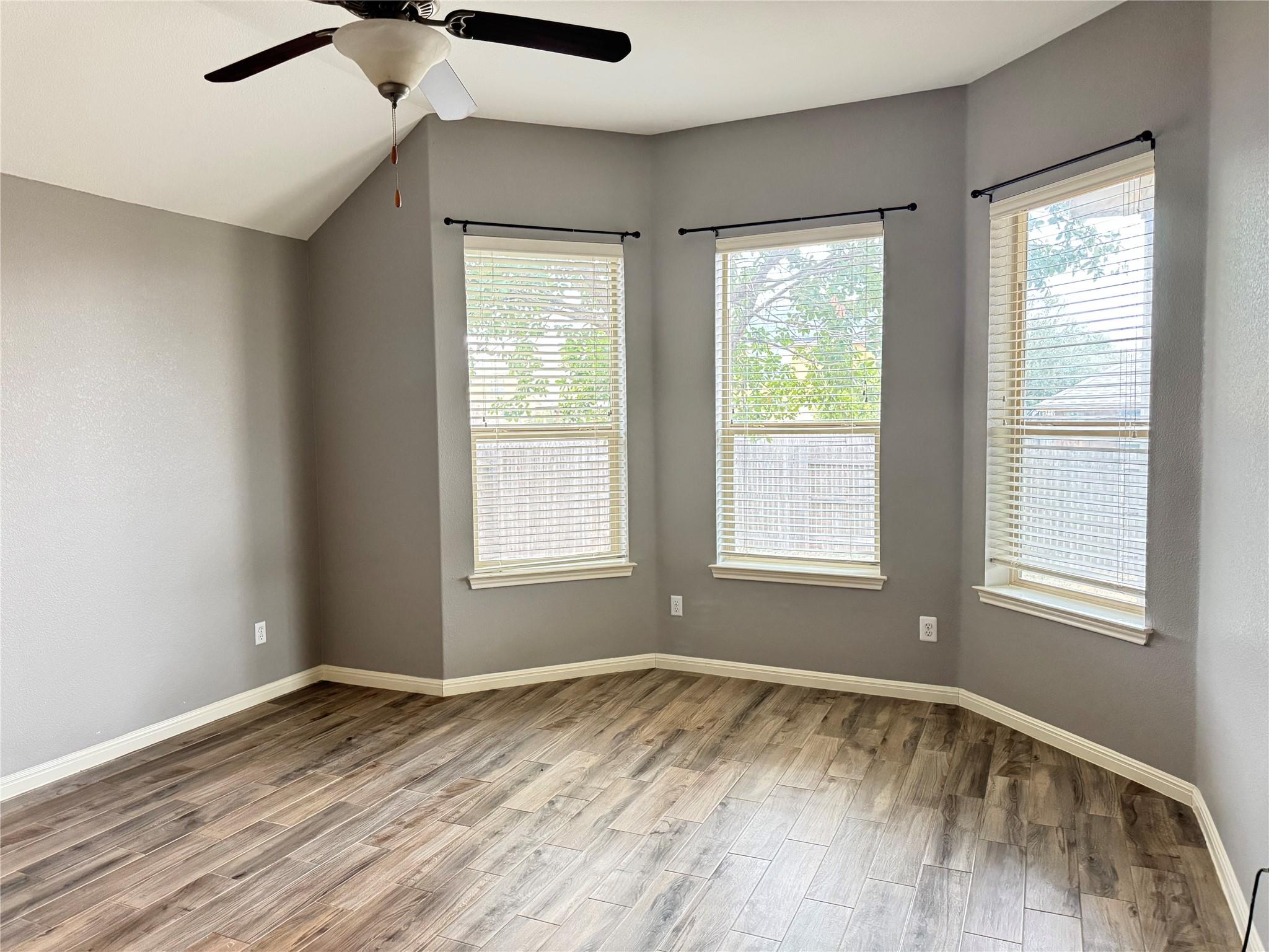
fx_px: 880
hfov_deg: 71.6
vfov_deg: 56.8
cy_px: 476
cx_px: 634
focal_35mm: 24
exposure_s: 1/60
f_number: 1.78
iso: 640
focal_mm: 6.76
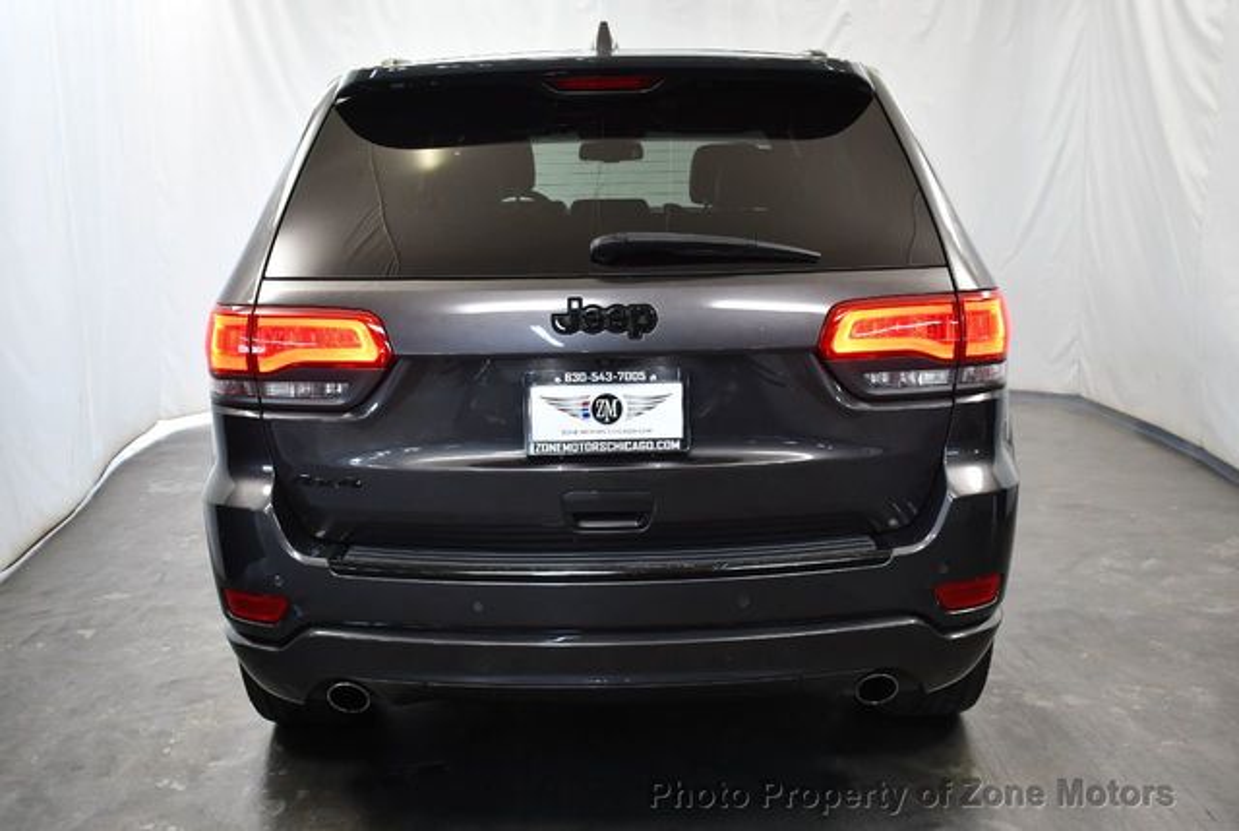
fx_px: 1241
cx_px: 620
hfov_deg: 53.1
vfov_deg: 37.0
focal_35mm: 36
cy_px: 416
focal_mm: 18
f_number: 3.5
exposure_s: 1/125
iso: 900
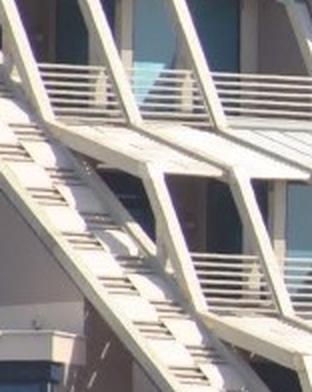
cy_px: 210
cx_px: 791
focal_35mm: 1653
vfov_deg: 1.2
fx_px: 19139
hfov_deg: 0.9
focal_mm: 200
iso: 200
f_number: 5.6
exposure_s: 1/800
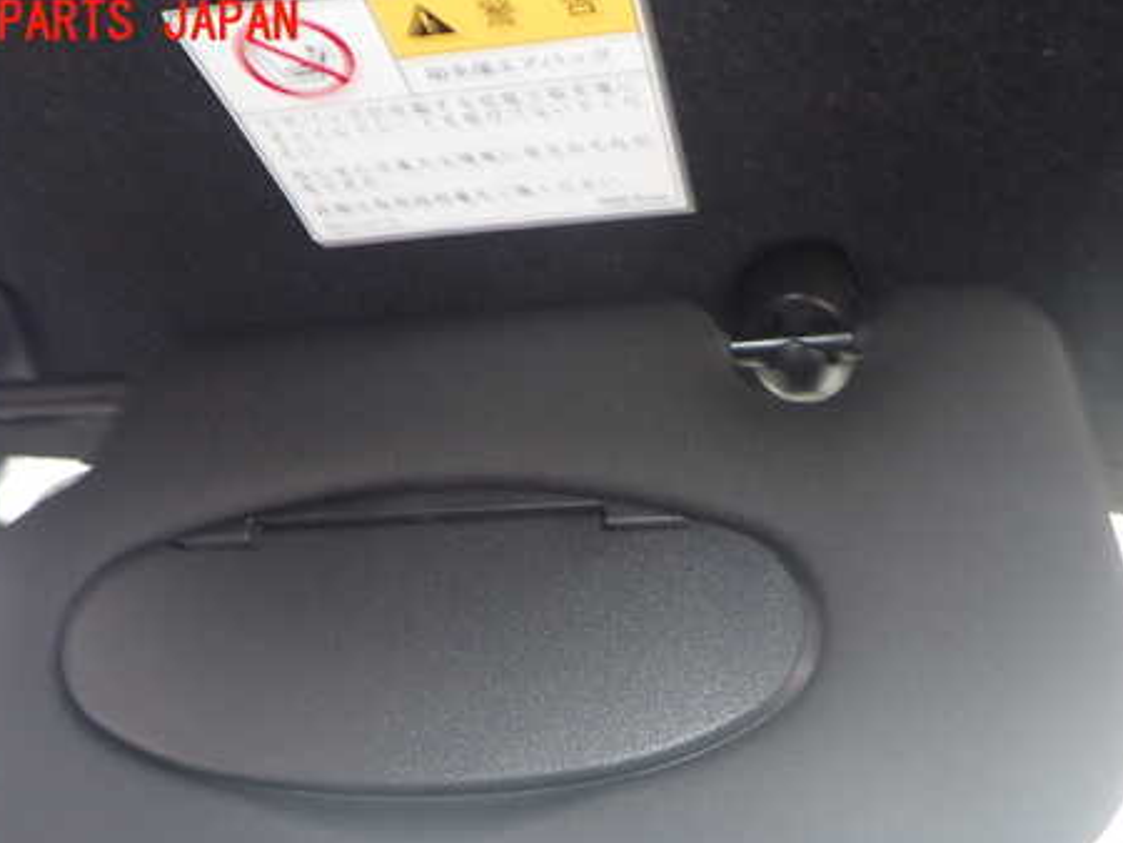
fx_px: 1298
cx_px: 594
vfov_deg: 35.7
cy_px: 554
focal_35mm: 40
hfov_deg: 46.8
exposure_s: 1/30
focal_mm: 5.4
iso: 200
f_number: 2.3
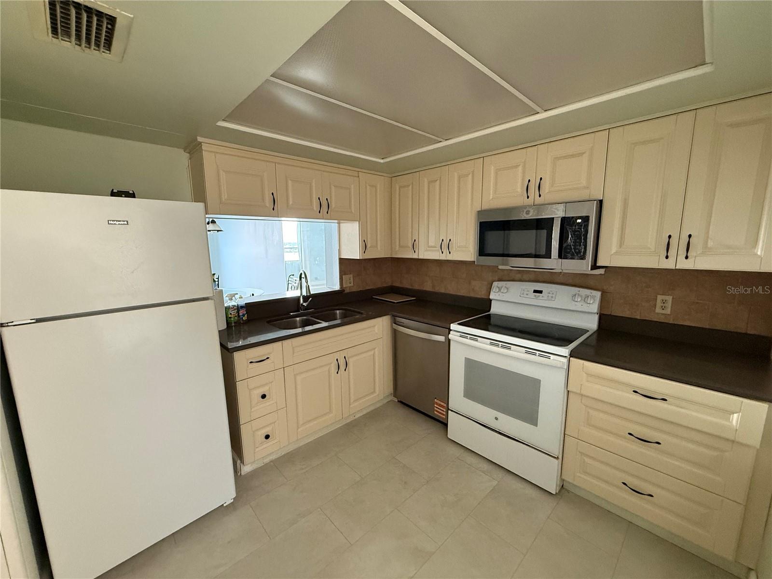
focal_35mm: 14
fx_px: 312
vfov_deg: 85.7
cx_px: 386
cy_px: 290
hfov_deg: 102.1
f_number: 2.2
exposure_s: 1/60
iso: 500
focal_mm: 2.22
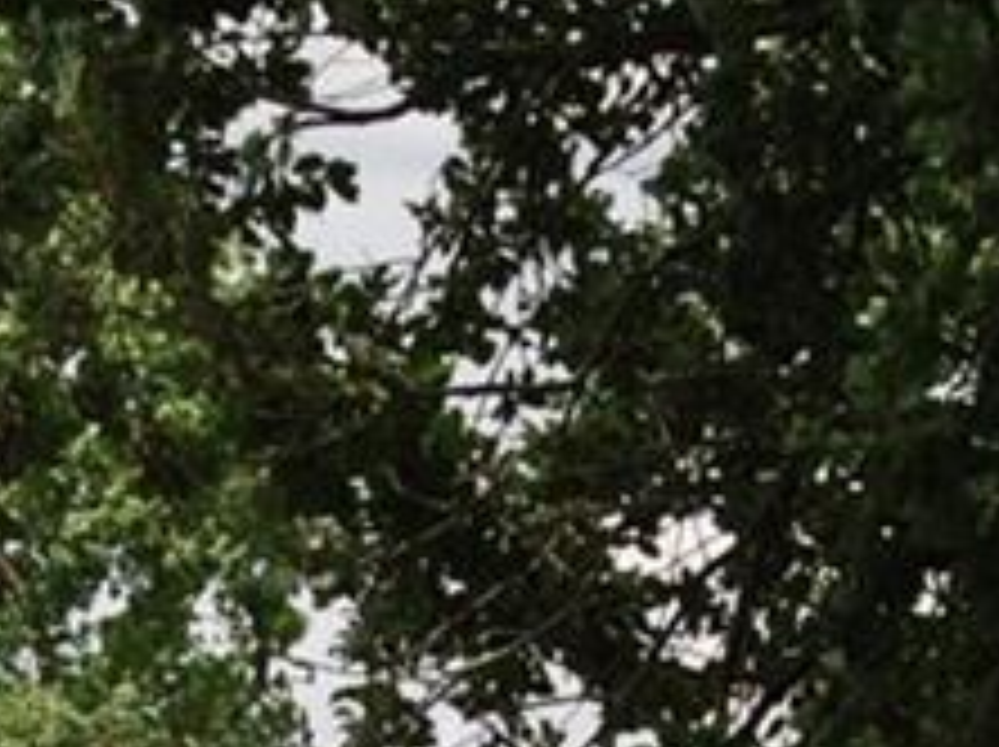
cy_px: 1814
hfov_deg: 3.5
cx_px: 544
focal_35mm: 573
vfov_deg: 2.6
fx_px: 16532
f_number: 8
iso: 100
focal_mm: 55
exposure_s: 1/250
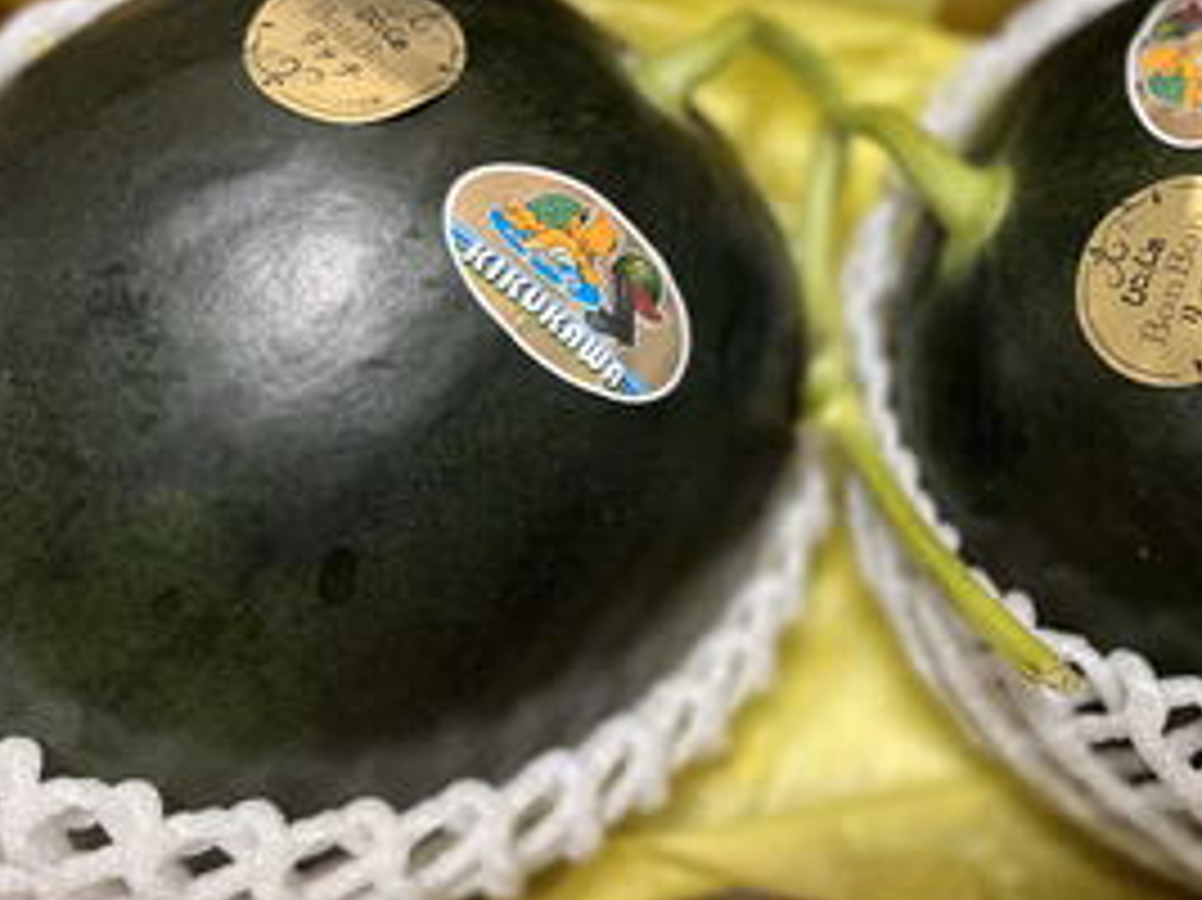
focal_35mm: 39
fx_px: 1354
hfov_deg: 46.4
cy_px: 338
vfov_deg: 36.6
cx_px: 878
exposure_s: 1/60
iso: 400
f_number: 1.5
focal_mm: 5.7
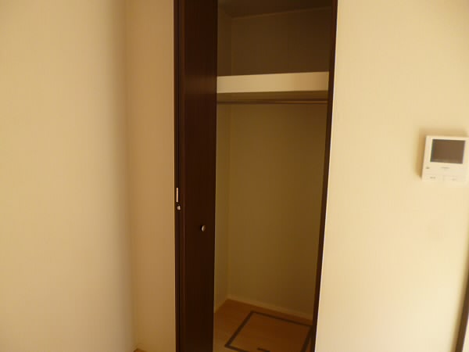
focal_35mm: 24
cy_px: 176
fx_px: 325
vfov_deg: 56.8
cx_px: 234
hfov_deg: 71.6
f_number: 2.5
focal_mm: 4.3
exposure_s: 1/60
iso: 125
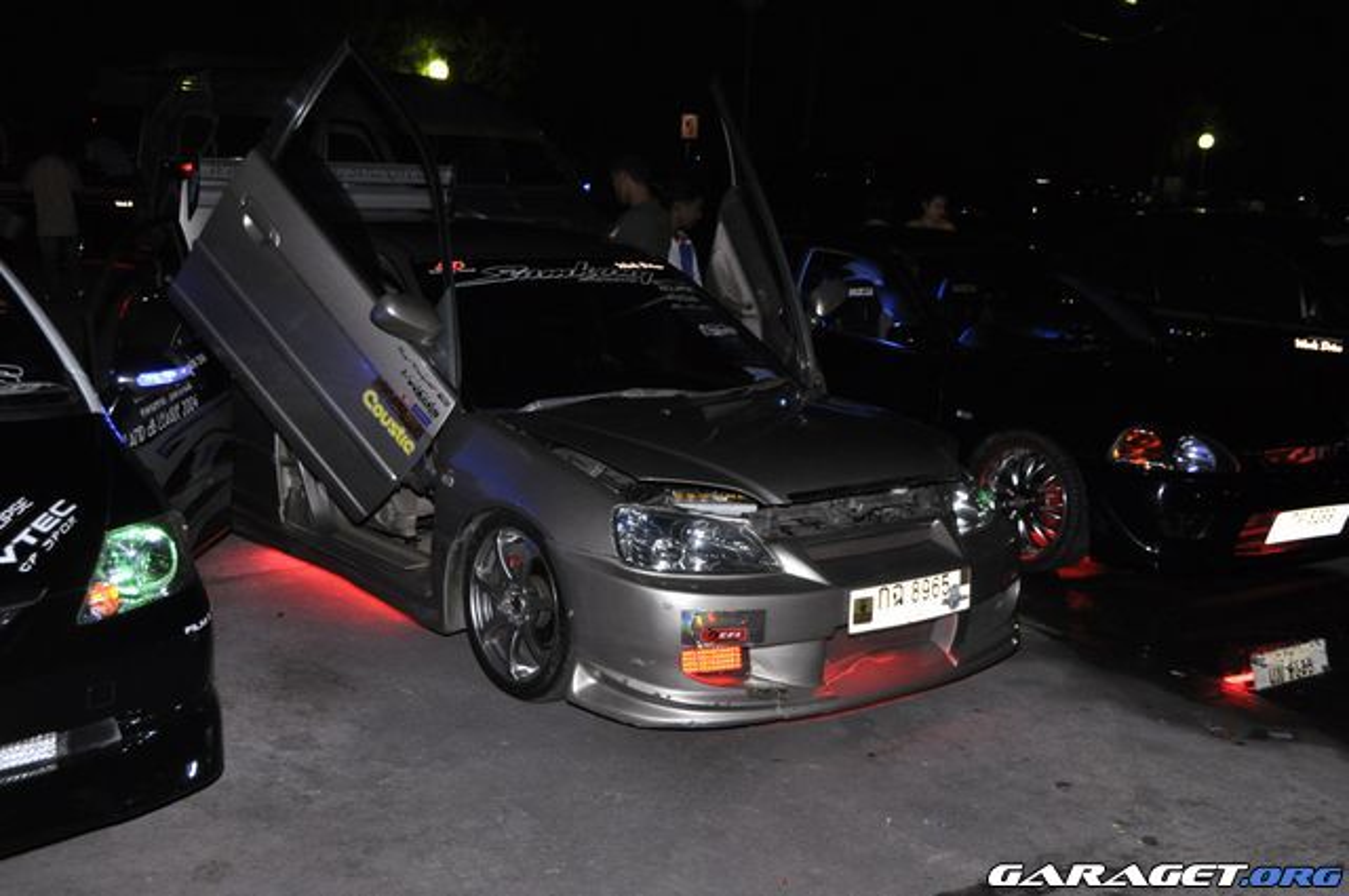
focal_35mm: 40
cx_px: 674
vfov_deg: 32.9
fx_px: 1516
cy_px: 448
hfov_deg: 48.0
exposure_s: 1/60
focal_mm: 27
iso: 800
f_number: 4
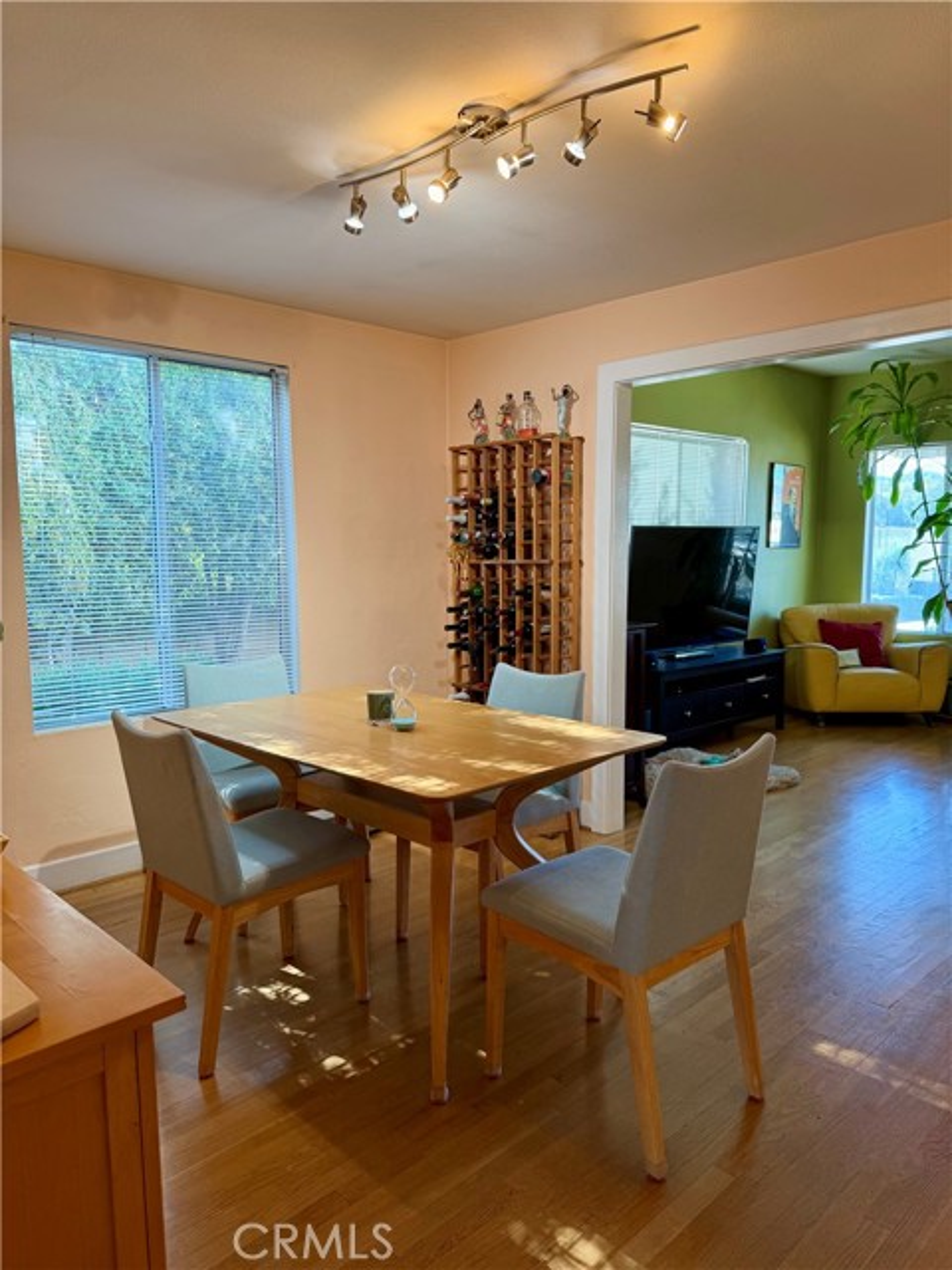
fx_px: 880
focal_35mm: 24
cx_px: 476
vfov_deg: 71.6
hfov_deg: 56.8
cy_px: 635
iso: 100
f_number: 1.78
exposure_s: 1/60
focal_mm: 6.76
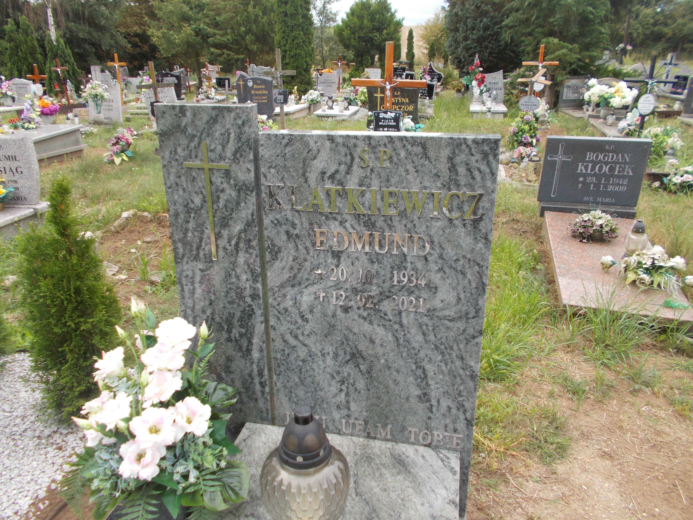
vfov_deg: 53.1
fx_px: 521
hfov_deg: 67.3
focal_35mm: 26
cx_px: 346
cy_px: 260
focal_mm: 4.6
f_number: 3.2
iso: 80
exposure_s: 1/200
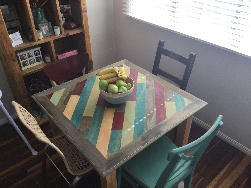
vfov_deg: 45.4
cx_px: 126
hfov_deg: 58.4
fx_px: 225
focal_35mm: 31
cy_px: 94
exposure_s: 1/100
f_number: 2.4
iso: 40
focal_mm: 3.3
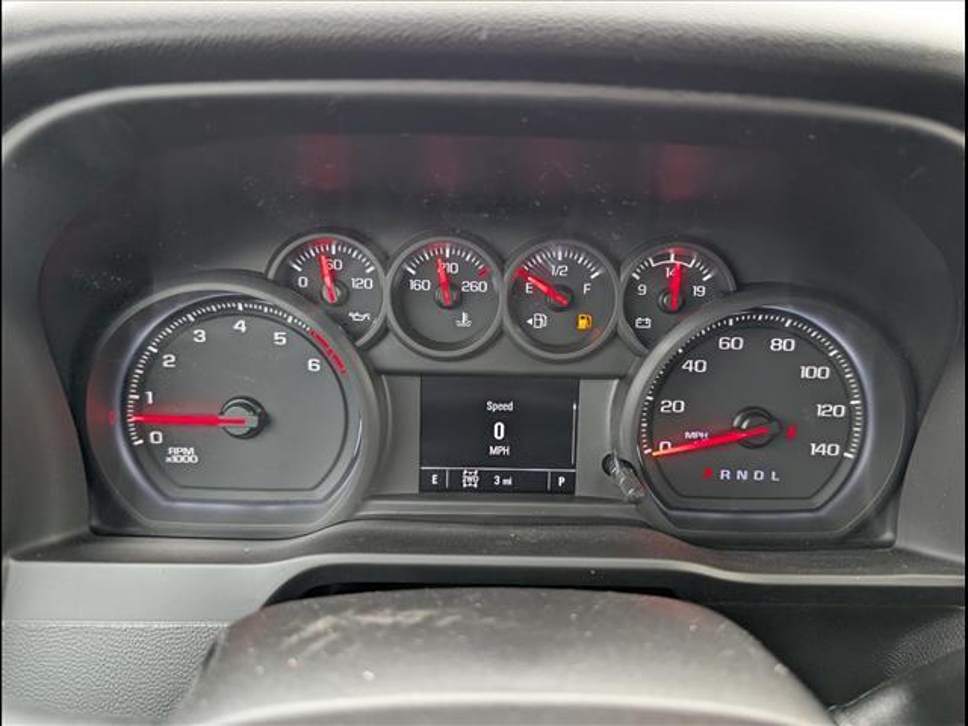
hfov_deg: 71.6
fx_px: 671
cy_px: 363
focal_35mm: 24
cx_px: 484
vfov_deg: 56.8
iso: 93
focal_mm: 6.9
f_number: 1.68
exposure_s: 1/63.3
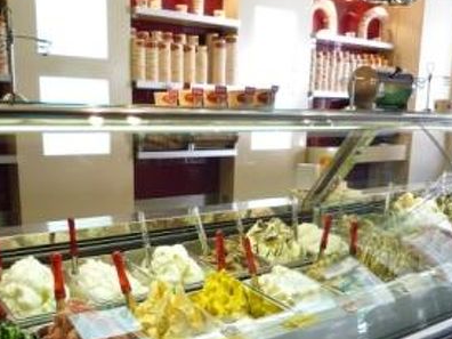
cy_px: 268
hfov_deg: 45.7
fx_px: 535
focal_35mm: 41
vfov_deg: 34.2
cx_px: 199
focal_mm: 4.4
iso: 125
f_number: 2.8
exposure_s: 1/30
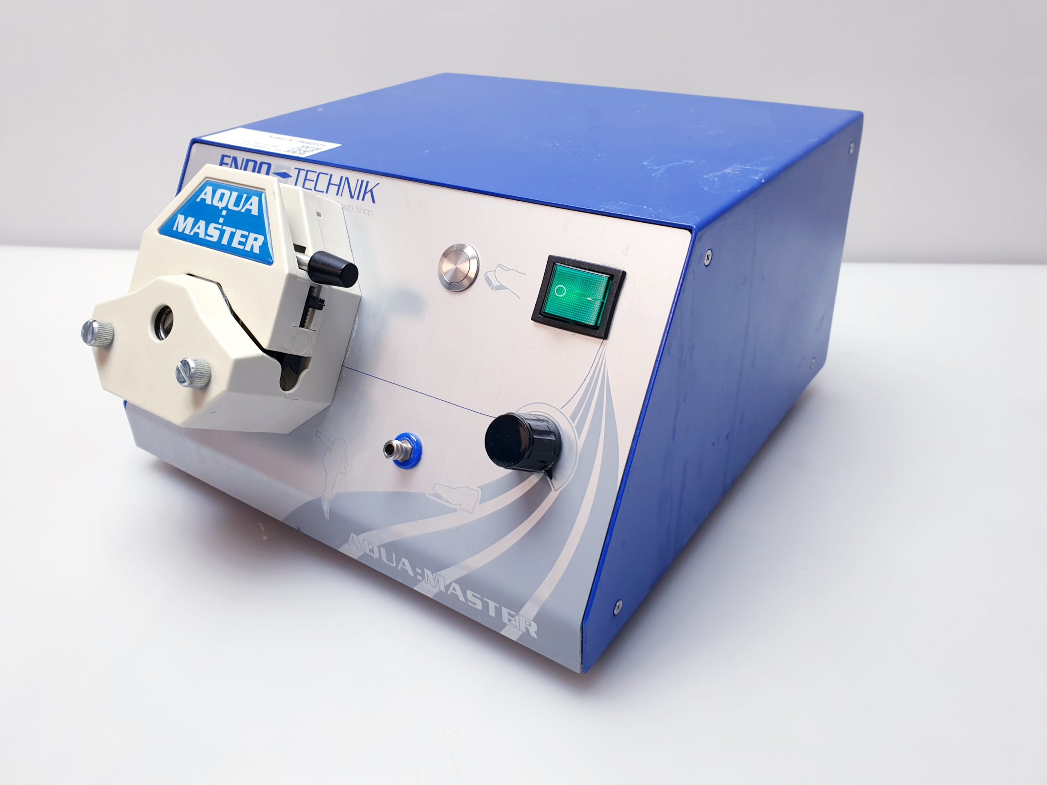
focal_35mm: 26
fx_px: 786
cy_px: 392
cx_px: 524
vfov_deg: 53.1
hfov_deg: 67.3
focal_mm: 4.3
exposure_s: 1/50
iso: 64
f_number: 2.4
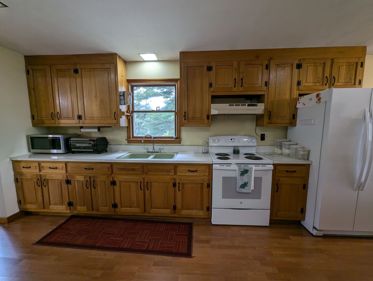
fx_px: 140
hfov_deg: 106.1
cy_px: 140
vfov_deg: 90.1
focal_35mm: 13
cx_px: 186
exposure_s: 1/40
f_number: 2.2
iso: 81
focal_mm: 1.95
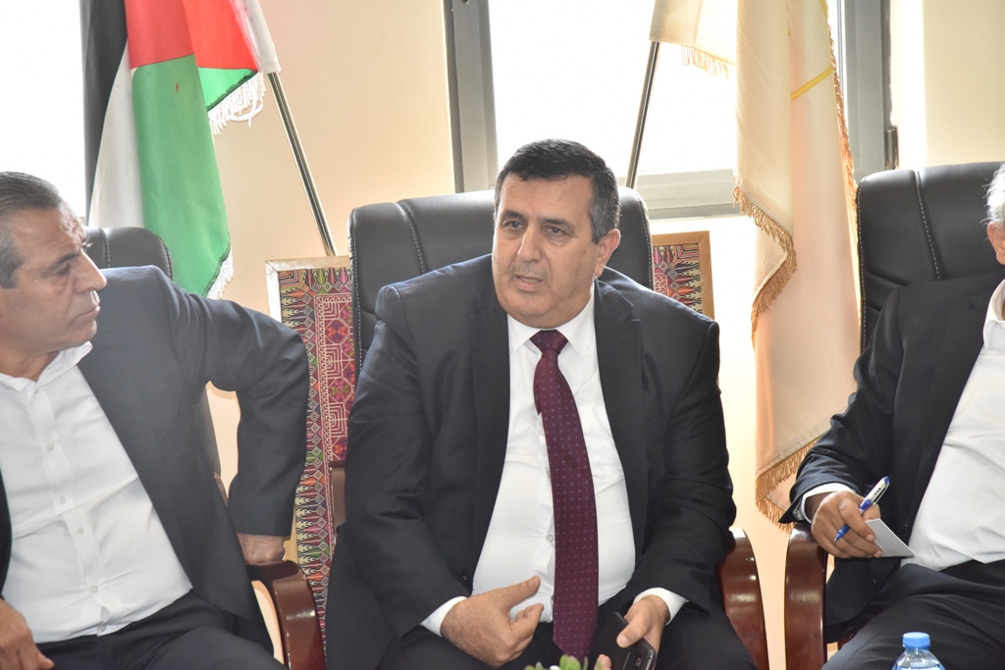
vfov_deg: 11.4
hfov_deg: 17.1
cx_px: 502
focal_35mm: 120
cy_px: 335
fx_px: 3350
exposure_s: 1/250
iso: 3200
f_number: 9
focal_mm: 120
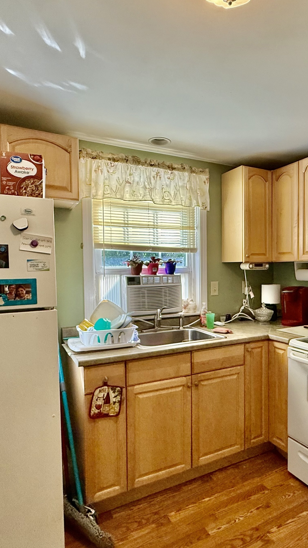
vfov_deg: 78.7
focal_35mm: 23
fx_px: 334
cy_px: 282
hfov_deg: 48.8
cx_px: 202
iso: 320
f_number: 2.2
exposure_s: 1/120
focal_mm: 2.22
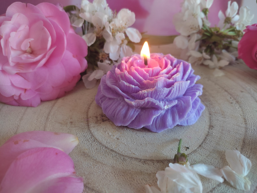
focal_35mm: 26
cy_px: 96
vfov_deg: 53.1
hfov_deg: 67.3
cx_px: 128
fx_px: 193
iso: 199
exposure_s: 1/33
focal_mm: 4.74
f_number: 1.79
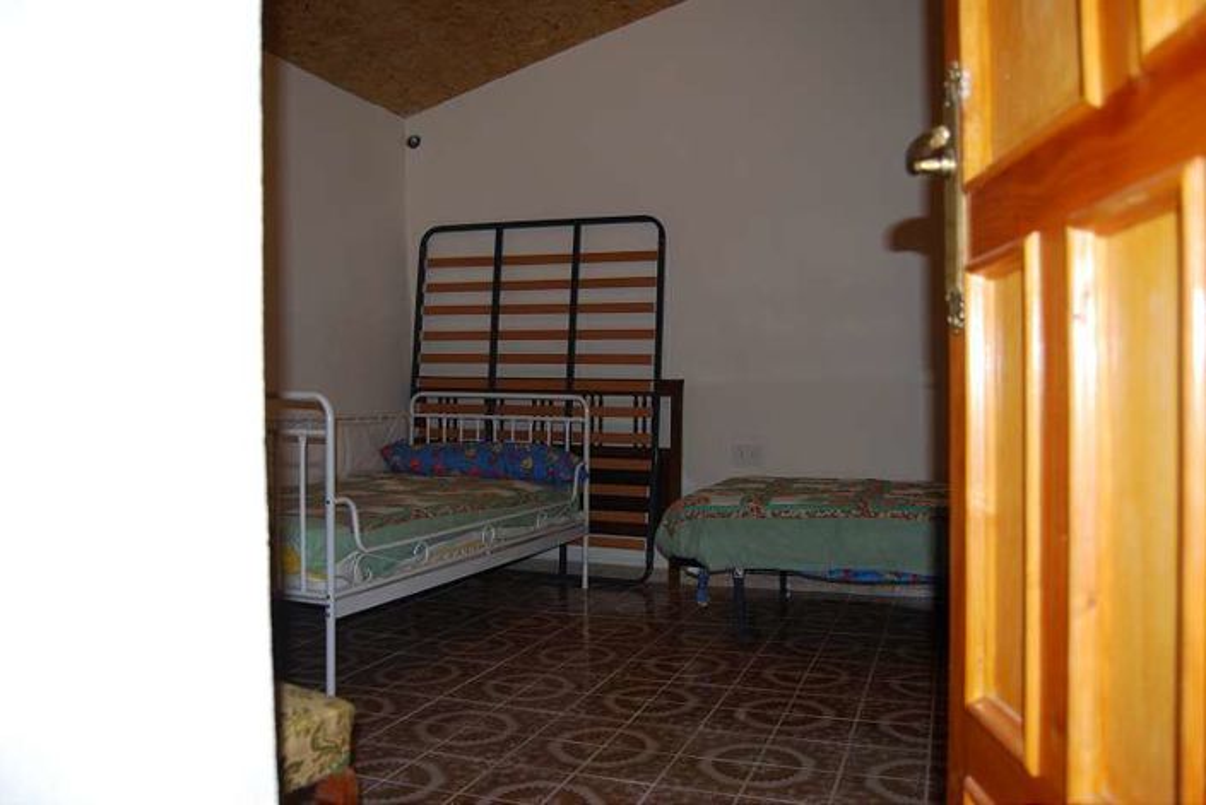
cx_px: 603
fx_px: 905
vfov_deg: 48.0
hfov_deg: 67.3
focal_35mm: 27
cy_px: 402
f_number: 3.5
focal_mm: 18
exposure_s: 1/60
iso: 200
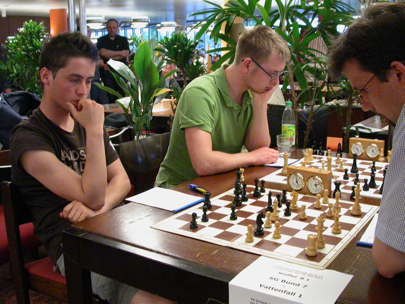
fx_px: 445
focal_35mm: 38
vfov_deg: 37.7
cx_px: 202
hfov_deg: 49.0
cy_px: 152
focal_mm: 7.85
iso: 400
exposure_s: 1/30
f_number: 2.6
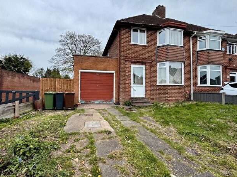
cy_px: 88
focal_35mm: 16
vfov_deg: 78.0
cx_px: 108
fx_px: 109
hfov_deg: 94.3
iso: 40
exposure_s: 1/636
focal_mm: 2.22
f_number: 2.2
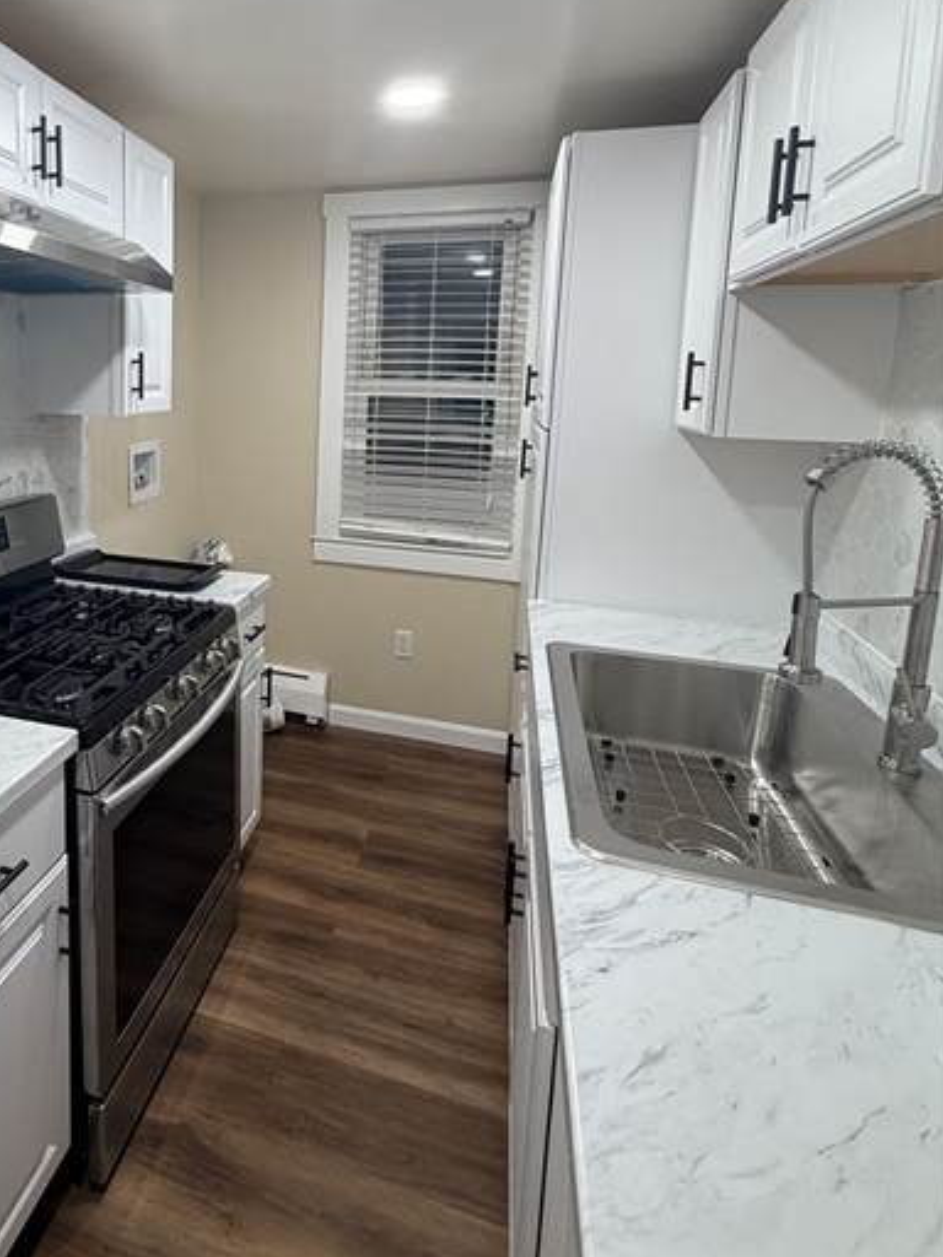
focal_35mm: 21
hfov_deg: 60.3
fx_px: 763
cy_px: 476
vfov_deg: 77.7
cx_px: 246
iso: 200
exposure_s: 1/120
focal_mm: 2.22
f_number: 2.2
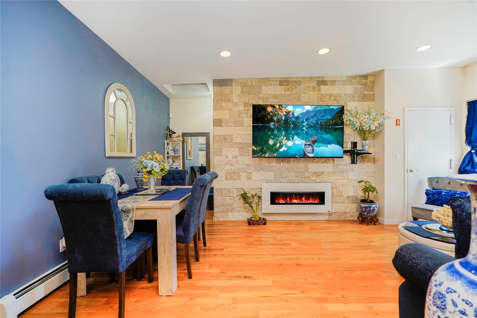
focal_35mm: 16
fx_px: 212
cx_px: 238
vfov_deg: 73.7
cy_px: 159
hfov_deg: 96.7
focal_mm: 16
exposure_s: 1/30
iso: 250
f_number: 4
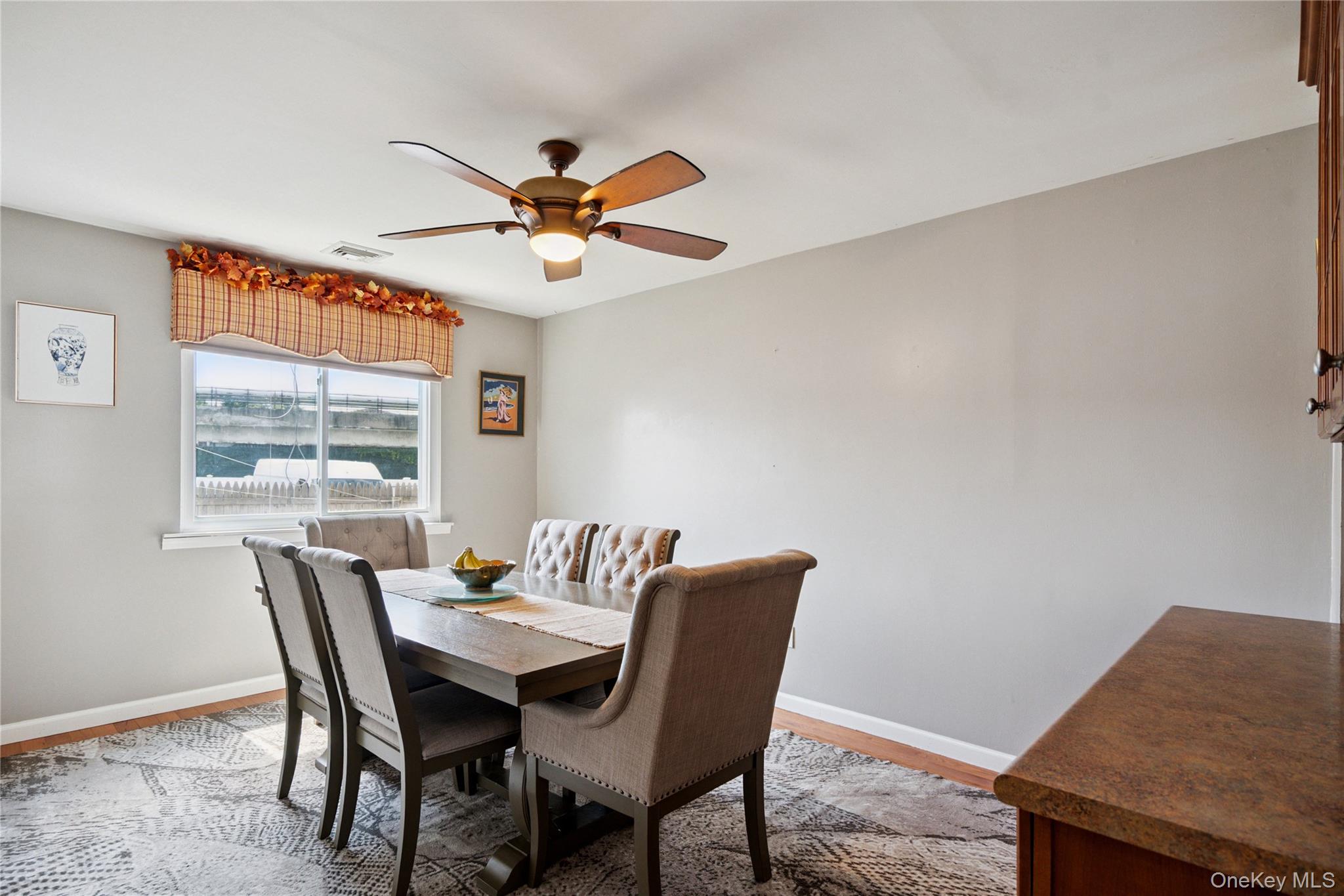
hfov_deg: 93.3
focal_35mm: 17
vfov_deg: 70.4
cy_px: 448
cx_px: 672
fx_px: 635
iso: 1250
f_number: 5.6
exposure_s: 1/80
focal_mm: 17
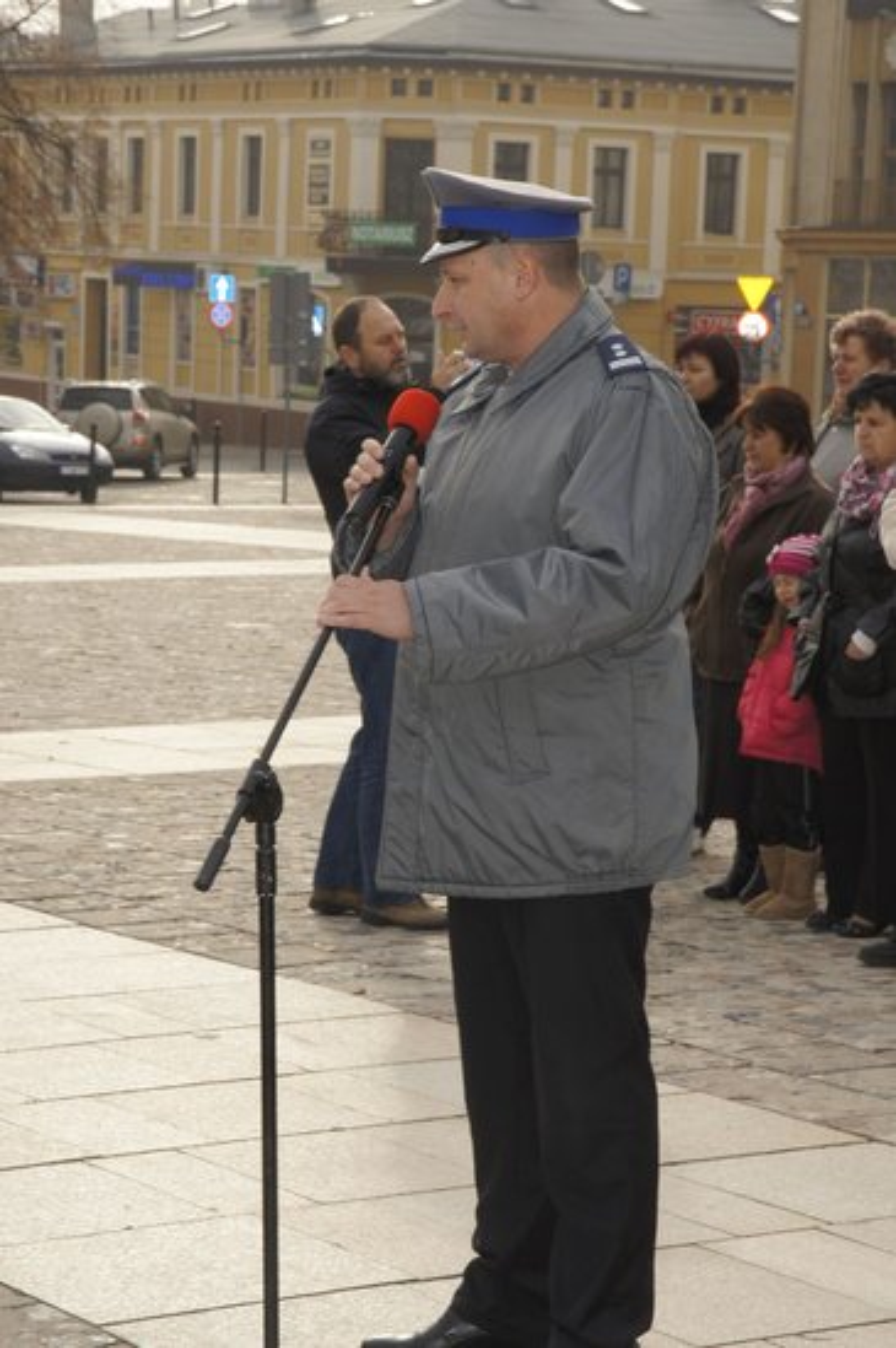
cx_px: 448
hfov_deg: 13.0
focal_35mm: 105
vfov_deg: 19.5
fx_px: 3927
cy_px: 674
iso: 400
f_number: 13
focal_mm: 70
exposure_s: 1/160
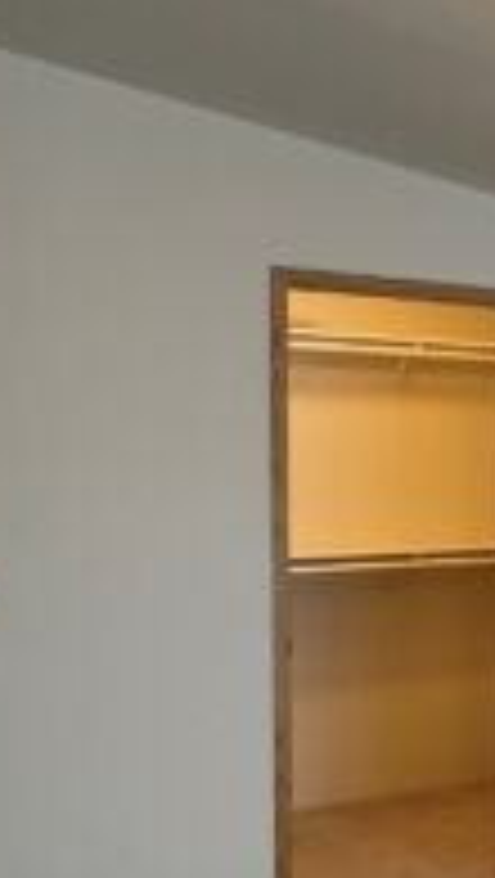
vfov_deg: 35.9
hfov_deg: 17.6
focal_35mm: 58
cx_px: 837
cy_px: 513
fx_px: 1350
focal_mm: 4.25
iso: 125
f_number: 1.8
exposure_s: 1/60
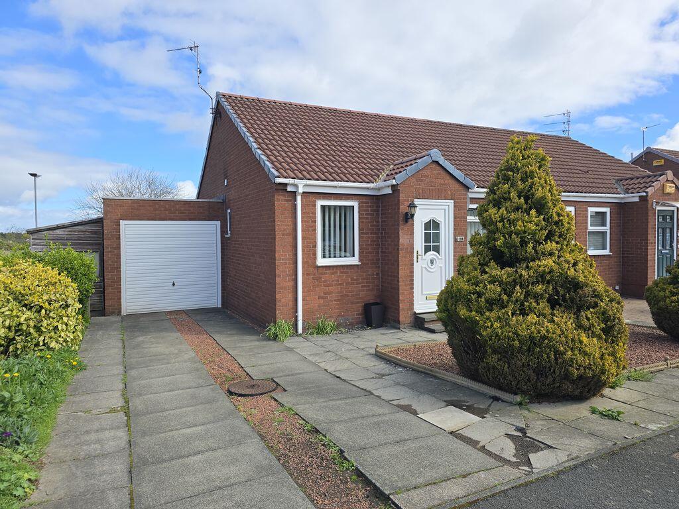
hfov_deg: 73.9
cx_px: 340
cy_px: 254
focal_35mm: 23
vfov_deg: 58.9
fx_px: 451
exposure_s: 1/556
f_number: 1.7
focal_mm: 6.3
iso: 12
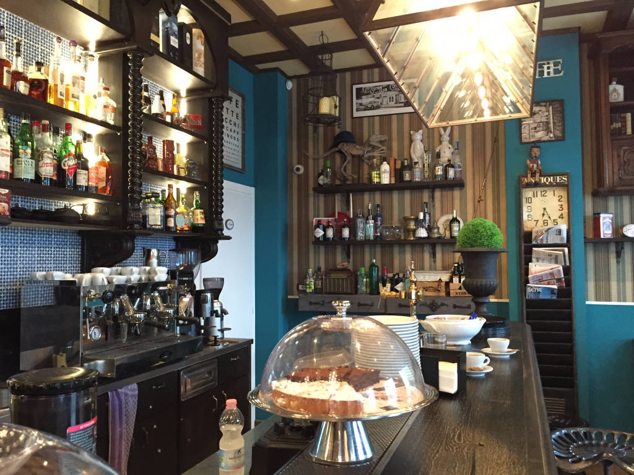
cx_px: 317
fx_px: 531
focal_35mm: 29
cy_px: 238
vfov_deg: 48.2
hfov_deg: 61.7
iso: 320
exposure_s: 1/17
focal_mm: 4.15
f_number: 2.2
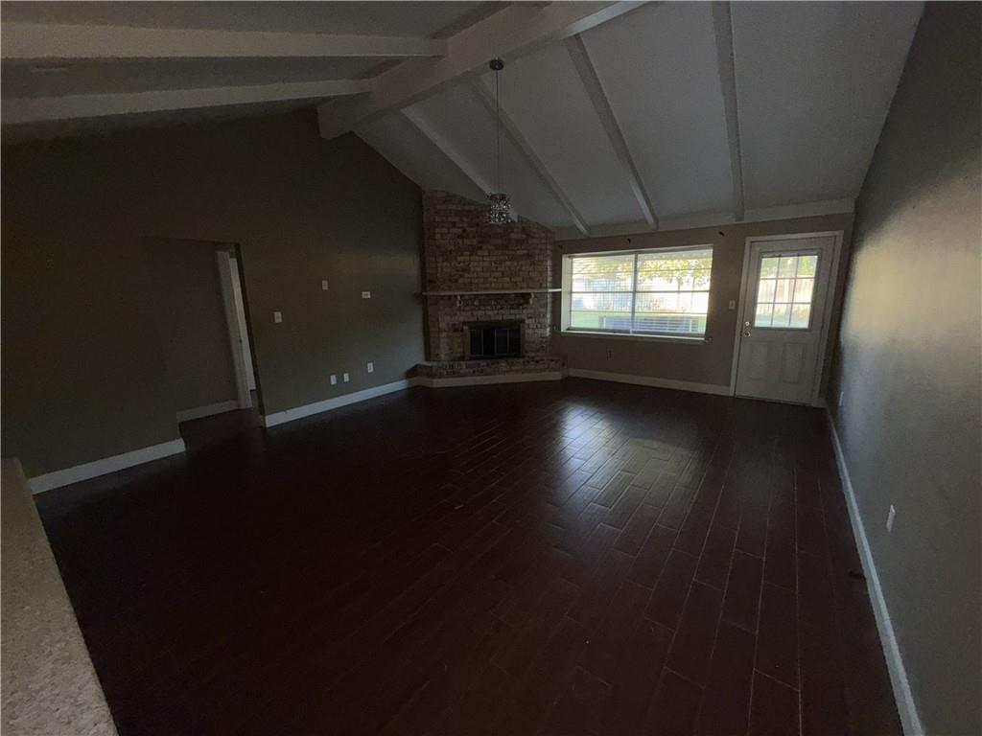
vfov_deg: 85.7
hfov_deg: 102.1
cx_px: 491
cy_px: 368
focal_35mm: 14
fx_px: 397
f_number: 2.2
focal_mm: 2.22
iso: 100
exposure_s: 1/63
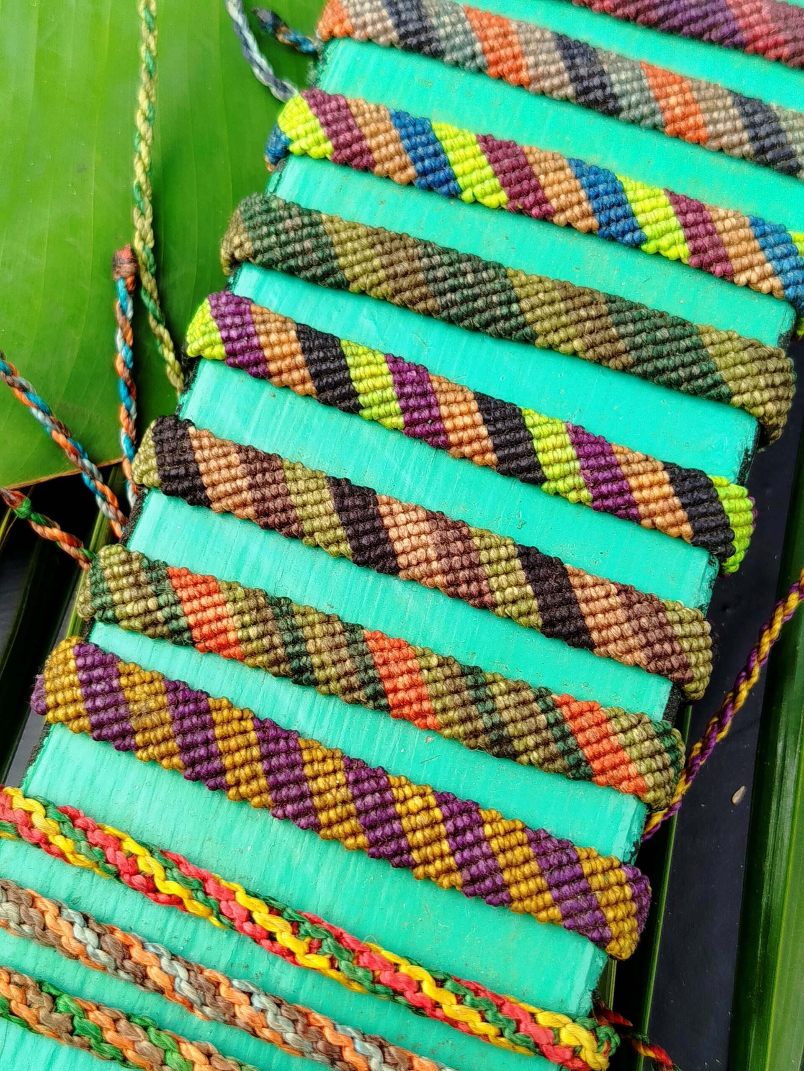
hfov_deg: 30.3
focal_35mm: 48
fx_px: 1486
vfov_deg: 39.7
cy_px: 536
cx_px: 402
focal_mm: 5.31
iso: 64
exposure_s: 1/120
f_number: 1.7
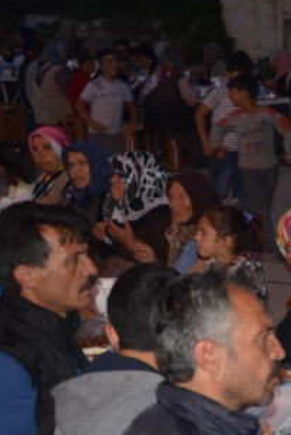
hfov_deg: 9.3
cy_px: 282
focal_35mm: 131
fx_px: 1586
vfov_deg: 15.6
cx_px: 708
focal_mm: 26
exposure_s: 1/60
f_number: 4
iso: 800
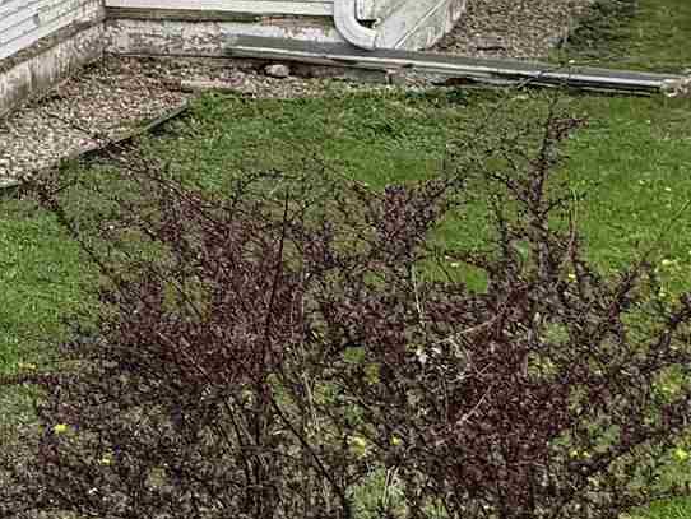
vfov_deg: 10.7
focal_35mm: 136
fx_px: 2716
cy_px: -106
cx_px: -329
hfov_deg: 13.7
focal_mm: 6.76
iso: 80
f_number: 1.78
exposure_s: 1/1689
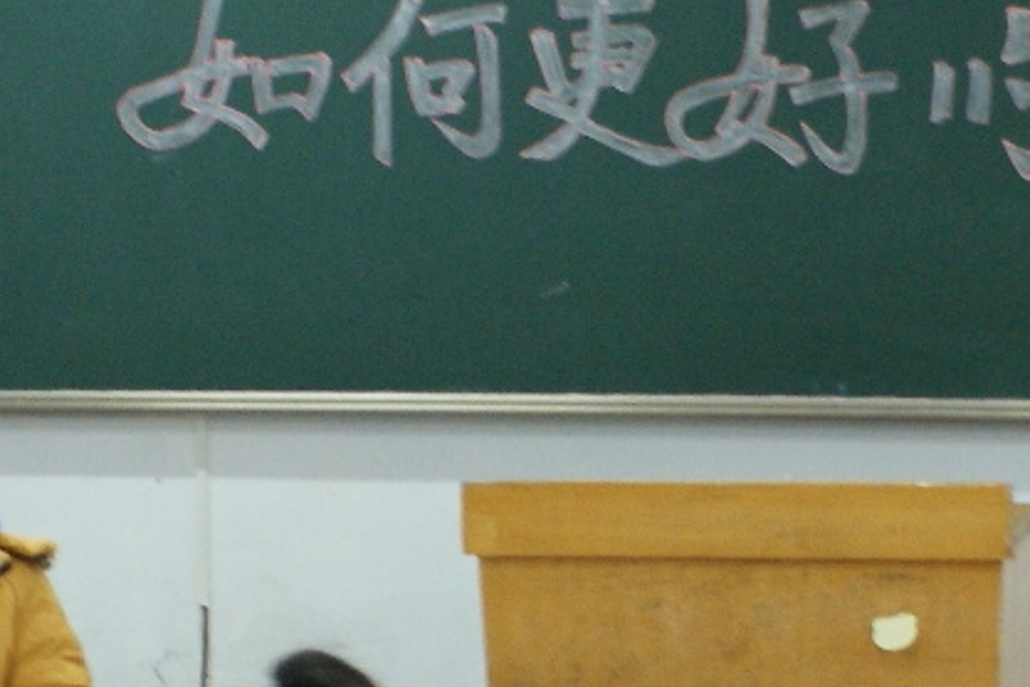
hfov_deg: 14.8
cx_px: 751
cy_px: 694
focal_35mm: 138
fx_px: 3948
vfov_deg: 9.9
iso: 400
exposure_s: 1/15
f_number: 4
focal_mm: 20
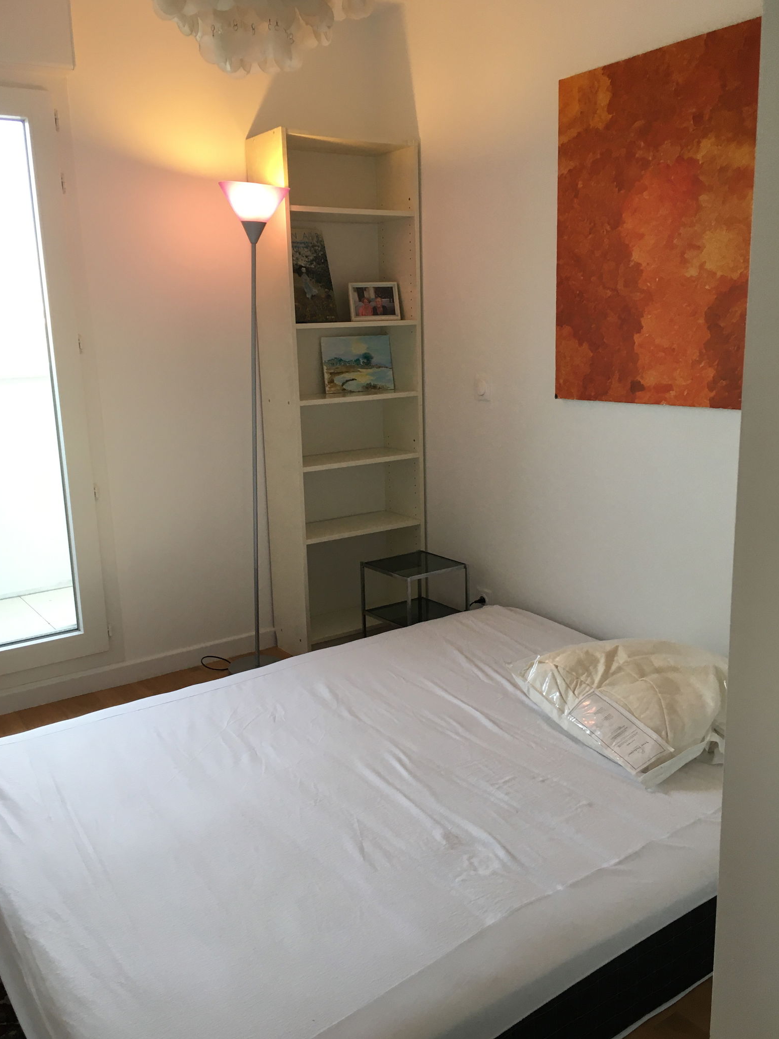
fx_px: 900
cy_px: 521
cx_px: 381
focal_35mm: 30
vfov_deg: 60.0
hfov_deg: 46.8
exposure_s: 1/33
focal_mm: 4.15
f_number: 2.2
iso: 80
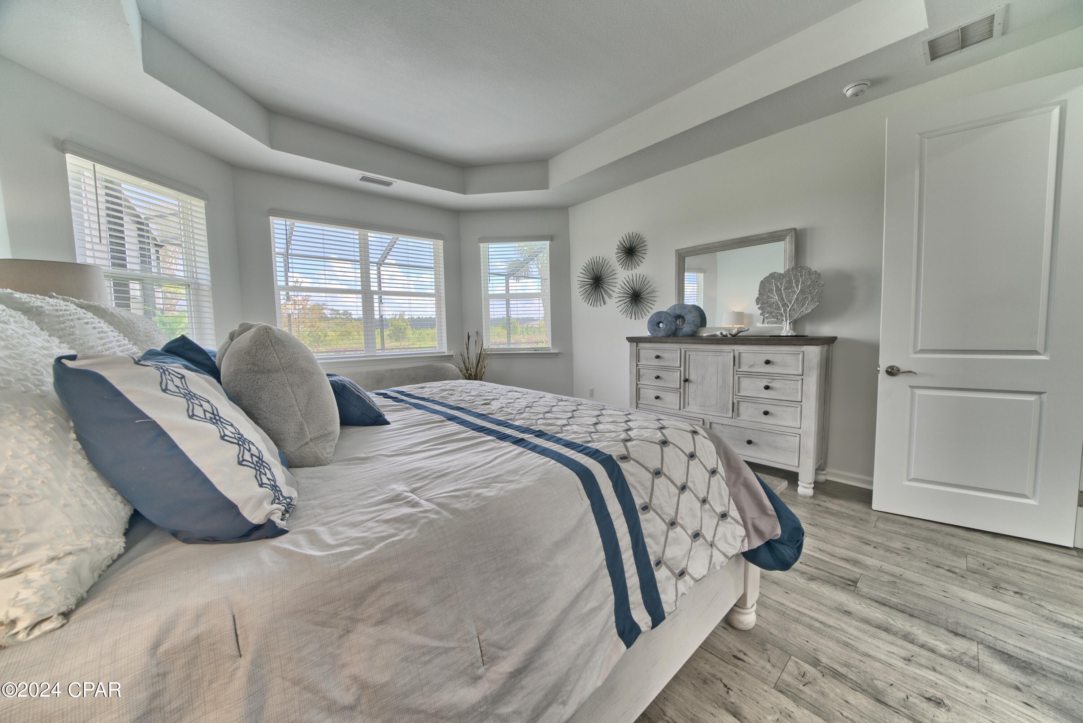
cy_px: 362
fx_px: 361
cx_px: 542
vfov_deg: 90.0
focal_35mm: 12
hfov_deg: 112.6
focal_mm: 12
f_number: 8
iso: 500
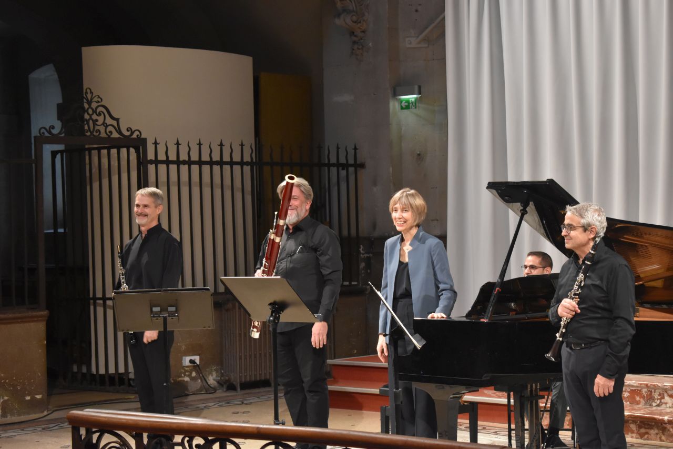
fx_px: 1542
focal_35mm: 82
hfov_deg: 24.6
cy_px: 224
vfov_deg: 16.5
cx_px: 336
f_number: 5.6
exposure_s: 1/60
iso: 2800
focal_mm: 55
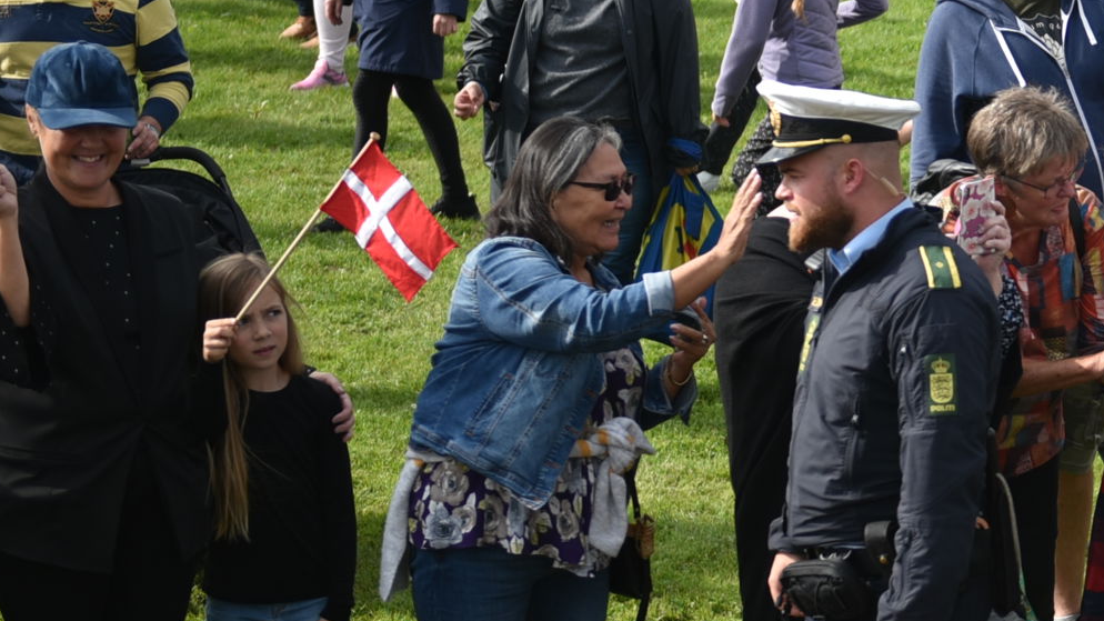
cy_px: 207
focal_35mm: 162
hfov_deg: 12.7
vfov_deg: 7.5
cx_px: 1582
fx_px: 4742
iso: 100
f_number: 2.8
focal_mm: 48
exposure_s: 1/1250
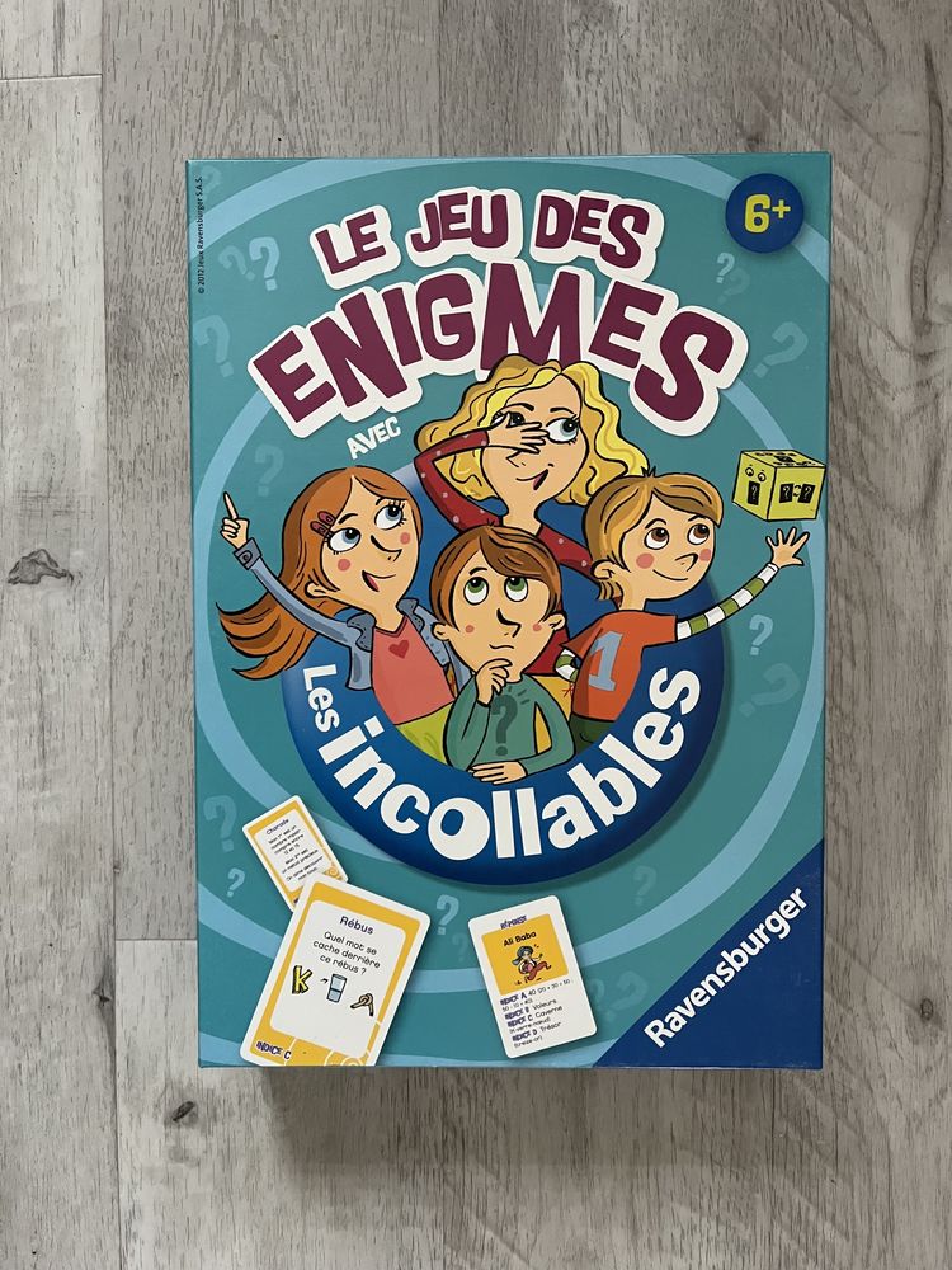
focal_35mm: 26
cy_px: 635
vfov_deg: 67.3
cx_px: 476
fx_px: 953
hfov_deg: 53.1
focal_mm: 5.1
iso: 500
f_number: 1.6
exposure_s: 1/60
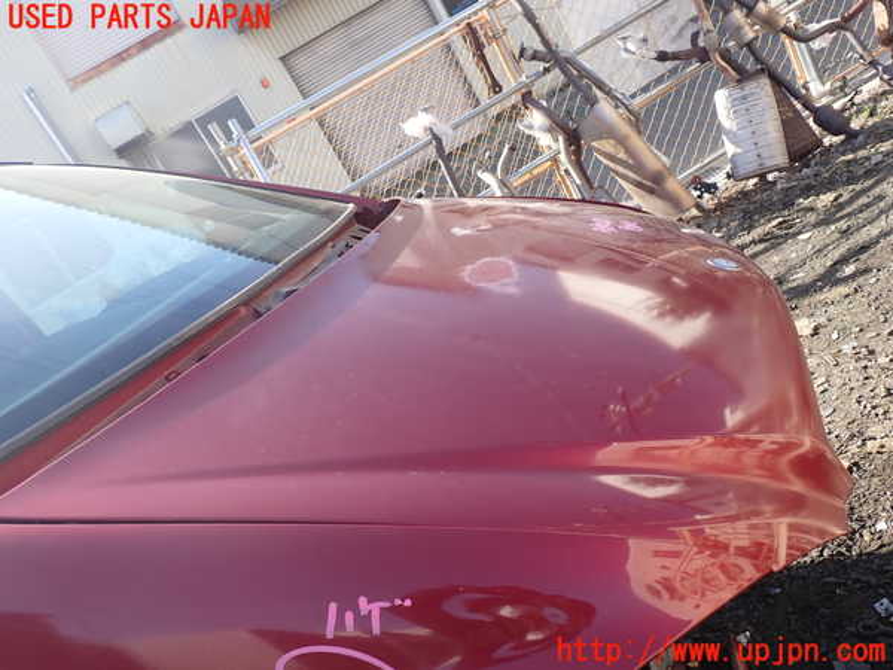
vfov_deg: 46.8
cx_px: 446
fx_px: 774
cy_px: 335
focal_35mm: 30
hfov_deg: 60.0
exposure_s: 1/320
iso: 100
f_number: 3.2
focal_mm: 5.4
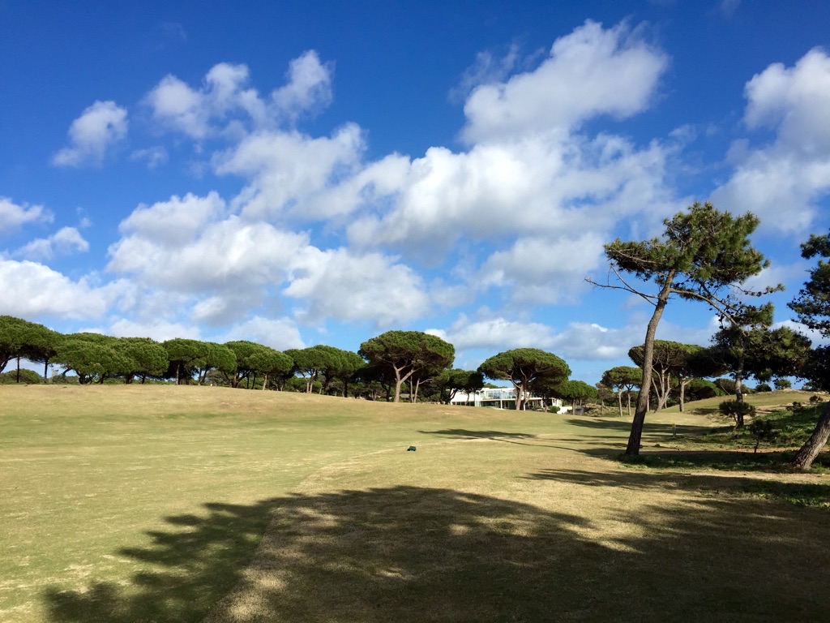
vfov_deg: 48.2
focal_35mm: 29
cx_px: 415
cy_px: 312
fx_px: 695
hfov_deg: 61.7
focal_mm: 4.15
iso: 32
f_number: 2.2
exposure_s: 1/2326
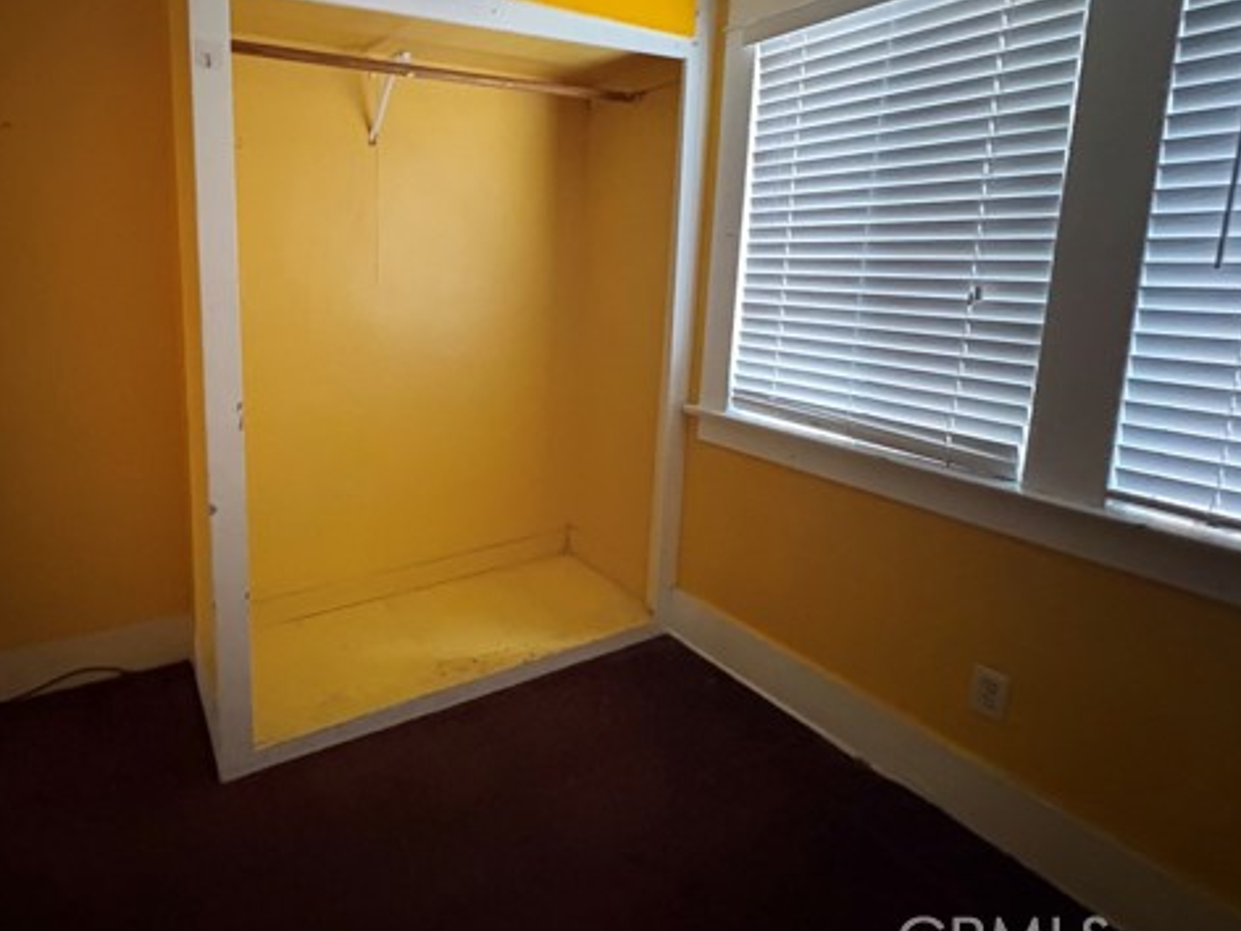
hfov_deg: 82.3
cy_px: 347
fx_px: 681
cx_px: 431
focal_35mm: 19
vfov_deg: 67.6
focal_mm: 2.22
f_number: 2.2
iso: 1000
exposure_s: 1/33
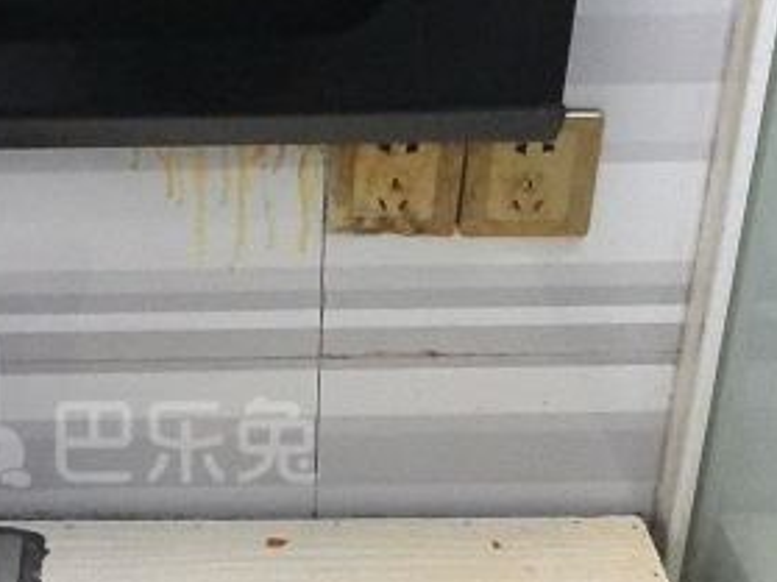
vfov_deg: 22.1
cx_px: 97
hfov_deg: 28.4
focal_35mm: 66
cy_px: 412
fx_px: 1481
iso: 640
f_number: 2.2
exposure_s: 1/33.3
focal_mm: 1.95
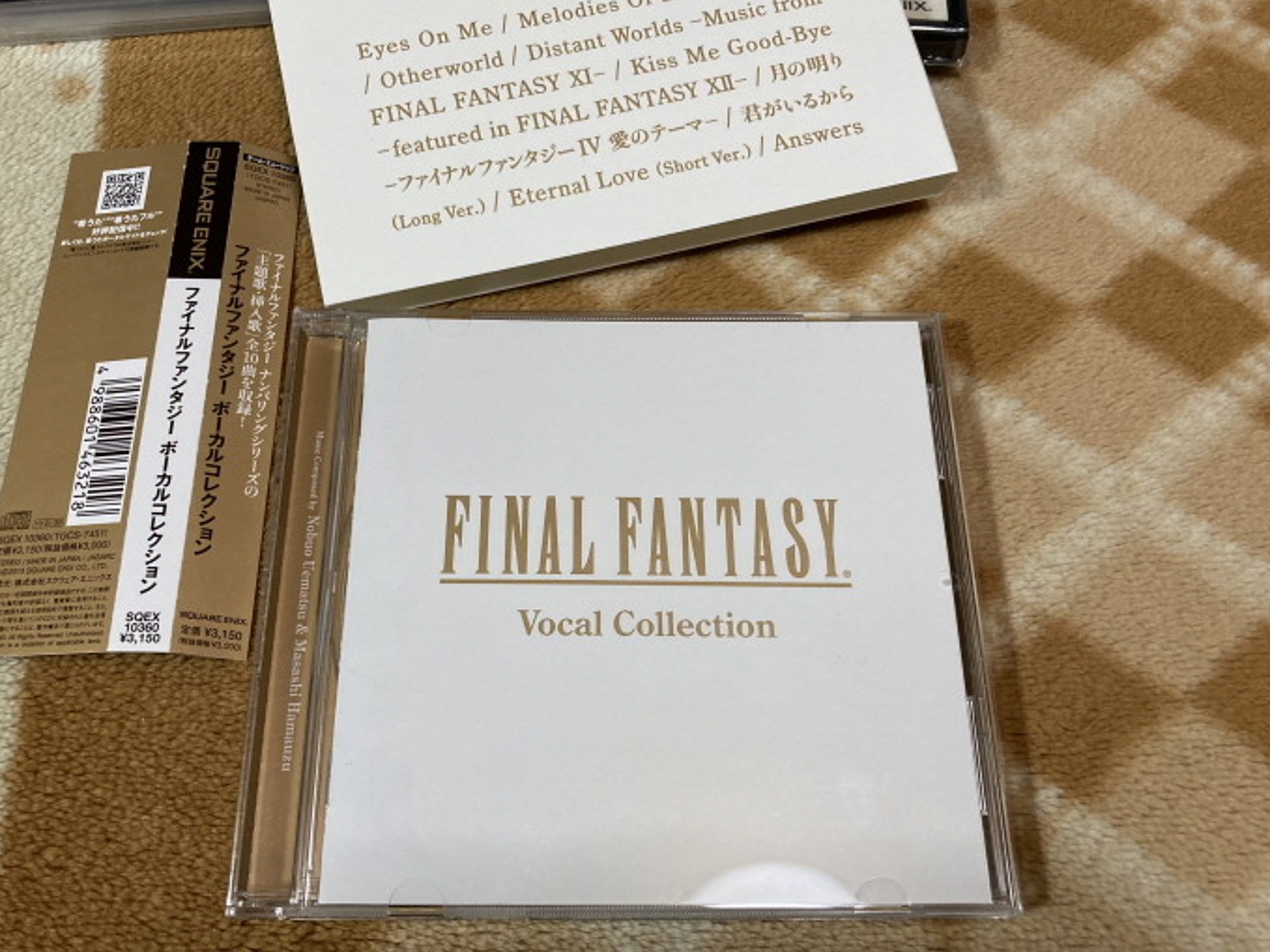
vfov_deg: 42.9
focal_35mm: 33
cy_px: 458
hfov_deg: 55.3
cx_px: 595
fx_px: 1210
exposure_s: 1/60
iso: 125
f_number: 1.8
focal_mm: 3.99
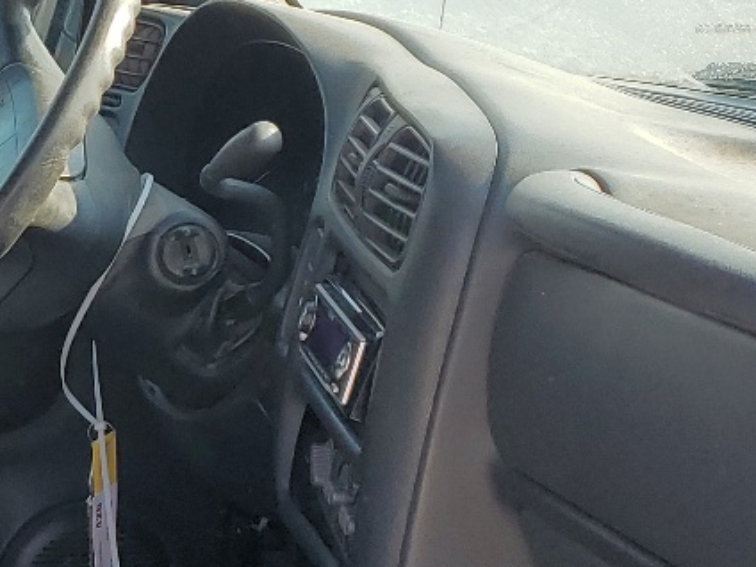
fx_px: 2140
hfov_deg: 18.7
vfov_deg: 15.0
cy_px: 421
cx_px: -201
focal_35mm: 98
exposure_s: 1/667
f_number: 1.5
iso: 50
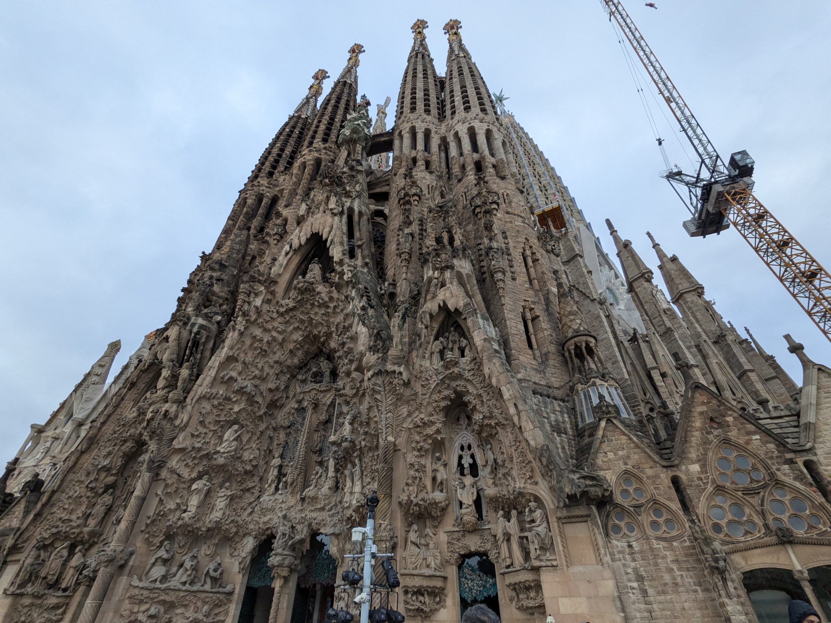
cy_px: 312
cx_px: 416
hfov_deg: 94.5
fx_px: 384
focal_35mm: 16
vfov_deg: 78.1
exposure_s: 1/314
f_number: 2.2
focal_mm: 2.22
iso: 37
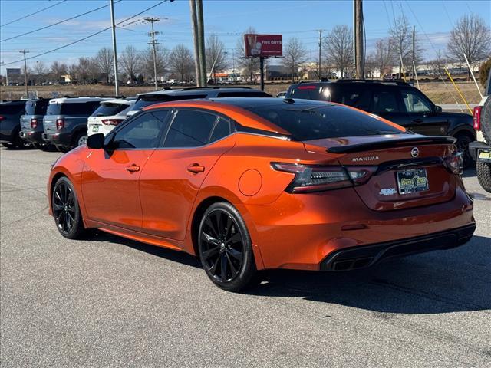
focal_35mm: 48
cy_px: 184
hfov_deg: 39.7
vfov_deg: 30.3
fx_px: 681
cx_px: 246
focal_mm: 6.76
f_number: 1.78
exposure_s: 1/3610
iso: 64
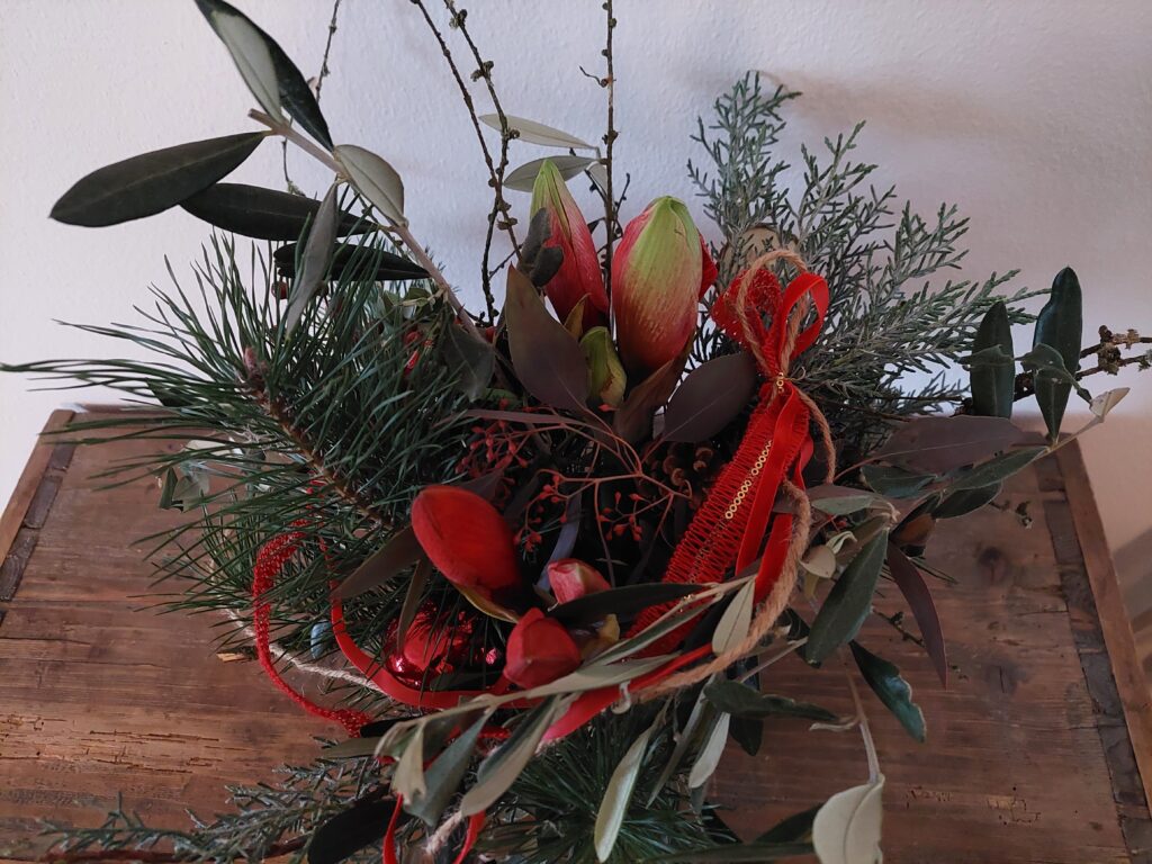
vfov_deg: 56.8
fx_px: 799
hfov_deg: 71.6
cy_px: 432
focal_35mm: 24
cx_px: 576
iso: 800
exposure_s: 1/25
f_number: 1.8
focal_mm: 5.23
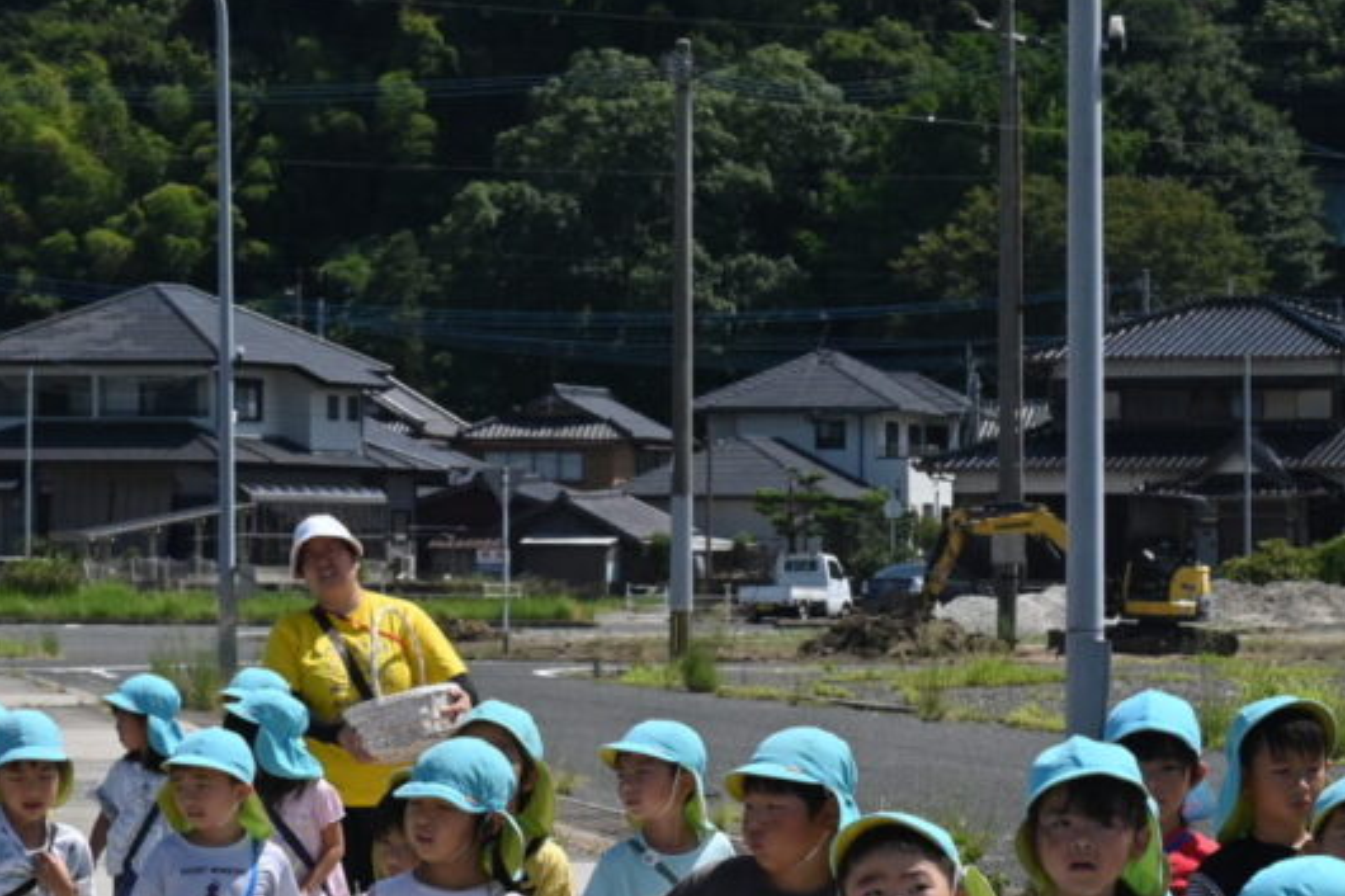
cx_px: 1081
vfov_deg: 7.8
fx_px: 6498
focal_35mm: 174
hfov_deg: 11.8
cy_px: 984
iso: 180
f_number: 8
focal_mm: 48
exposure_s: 1/800
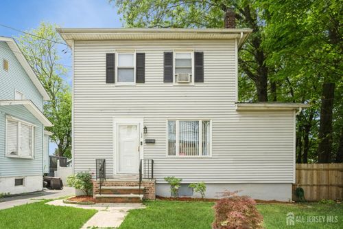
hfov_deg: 81.2
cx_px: 172
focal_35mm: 21
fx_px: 200
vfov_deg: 59.5
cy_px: 114
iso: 160
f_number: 8
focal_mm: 21
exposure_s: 1/200
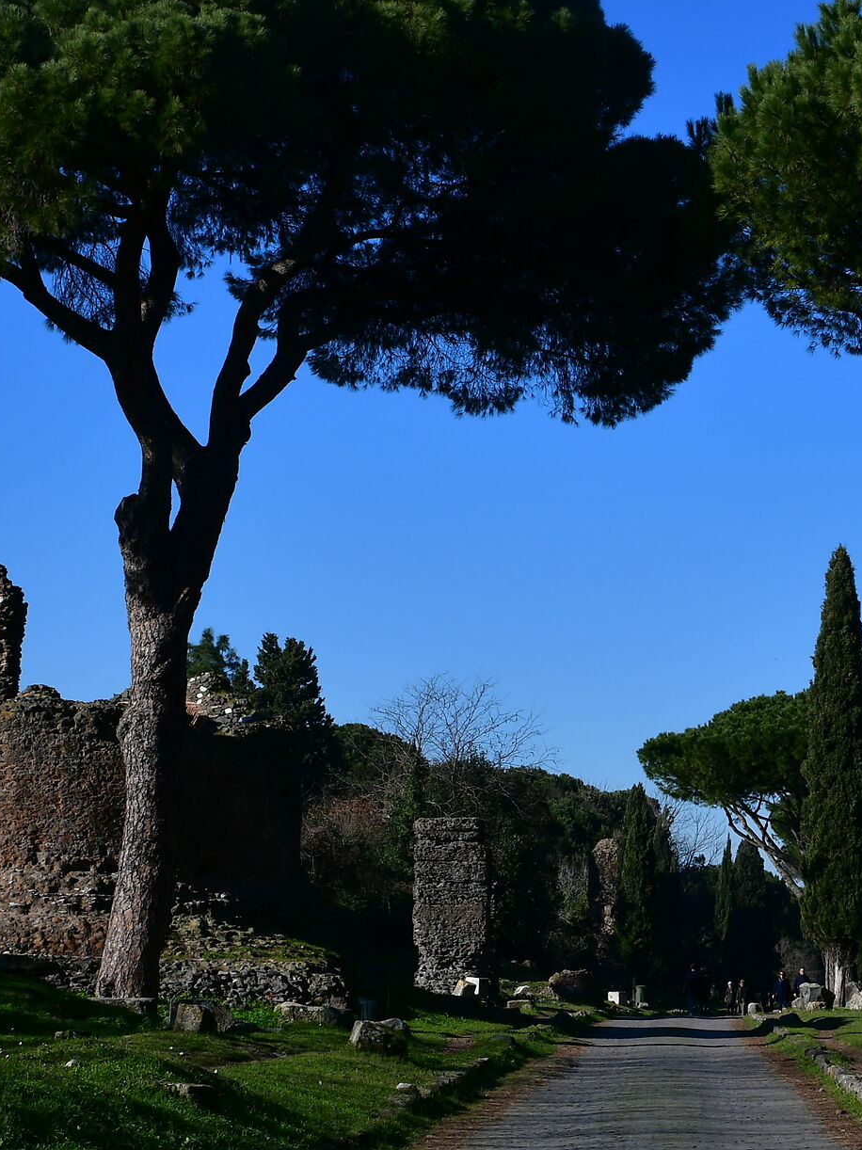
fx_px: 2823
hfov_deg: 17.3
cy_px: 534
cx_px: 519
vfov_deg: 23.0
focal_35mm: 85
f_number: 9
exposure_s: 1/320
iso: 100
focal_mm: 30
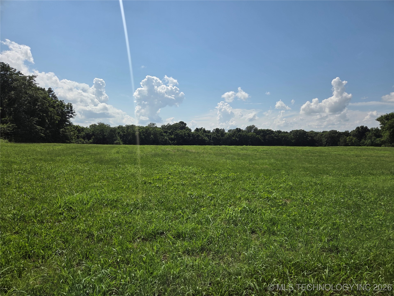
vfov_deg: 58.9
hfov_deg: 73.9
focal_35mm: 23
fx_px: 262
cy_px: 148
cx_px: 197
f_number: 1.8
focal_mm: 5.4
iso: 64
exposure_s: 1/7891
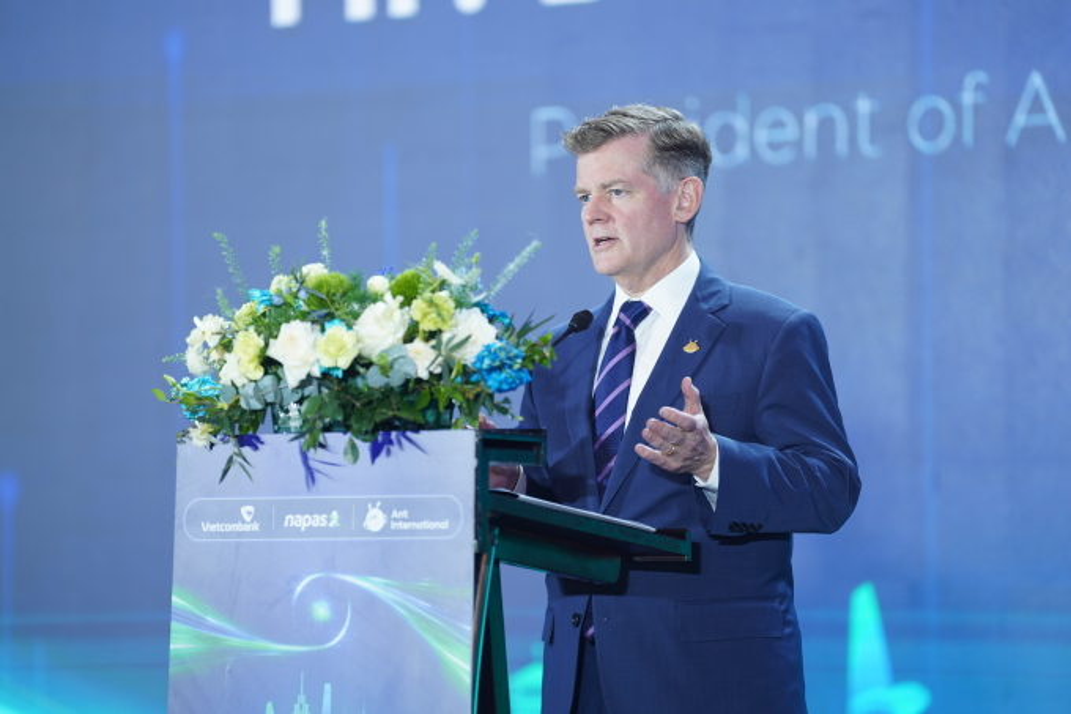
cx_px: 536
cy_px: 357
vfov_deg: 6.9
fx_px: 5948
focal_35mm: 200
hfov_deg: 10.3
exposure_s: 1/100
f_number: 2.8
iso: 200
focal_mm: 200
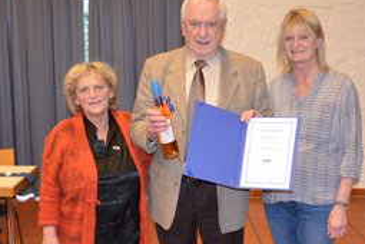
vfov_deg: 20.7
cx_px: 212
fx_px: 659
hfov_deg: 30.9
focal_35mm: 65
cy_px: 190
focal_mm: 24
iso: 3200
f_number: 3.8
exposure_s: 1/60
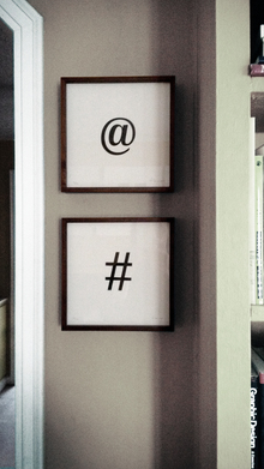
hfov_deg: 30.4
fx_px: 485
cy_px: 230
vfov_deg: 51.6
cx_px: 130
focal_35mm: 39
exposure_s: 1/15
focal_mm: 4.28
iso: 800
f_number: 2.4
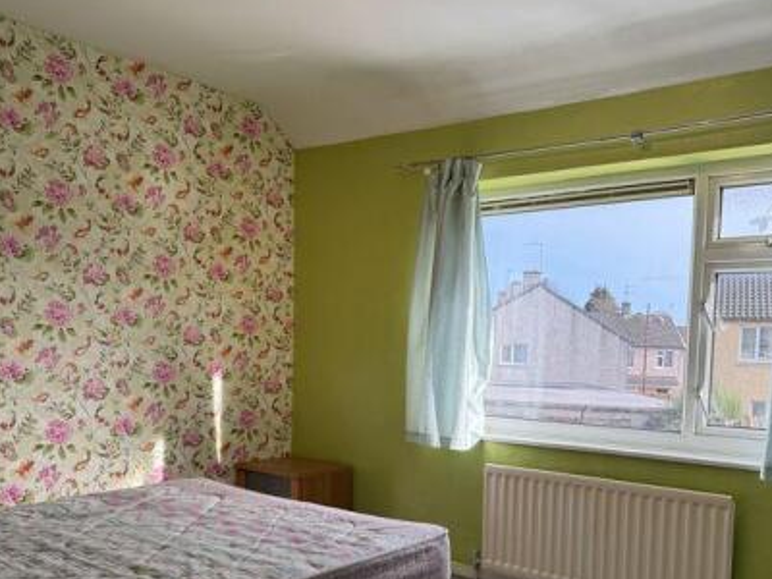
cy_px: 400
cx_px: 422
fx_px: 781
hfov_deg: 52.5
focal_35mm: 35
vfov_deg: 40.0
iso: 100
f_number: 1.78
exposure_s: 1/473
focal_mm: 6.76
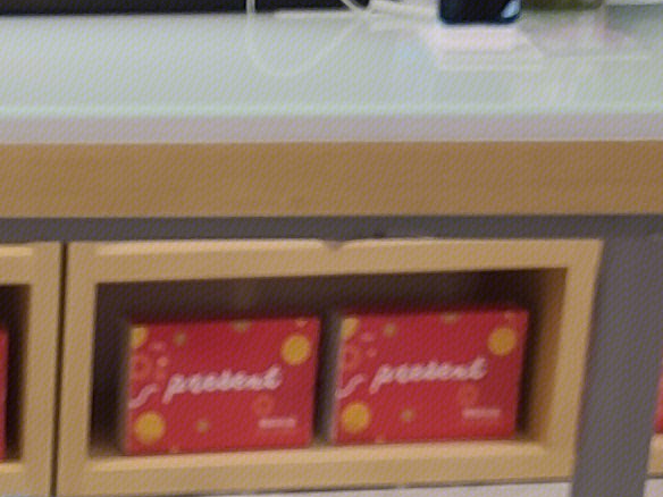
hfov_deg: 10.7
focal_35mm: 178
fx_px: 3409
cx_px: -300
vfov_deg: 7.2
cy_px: 1633
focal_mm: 4.75
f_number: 1.75
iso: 126
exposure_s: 1/100
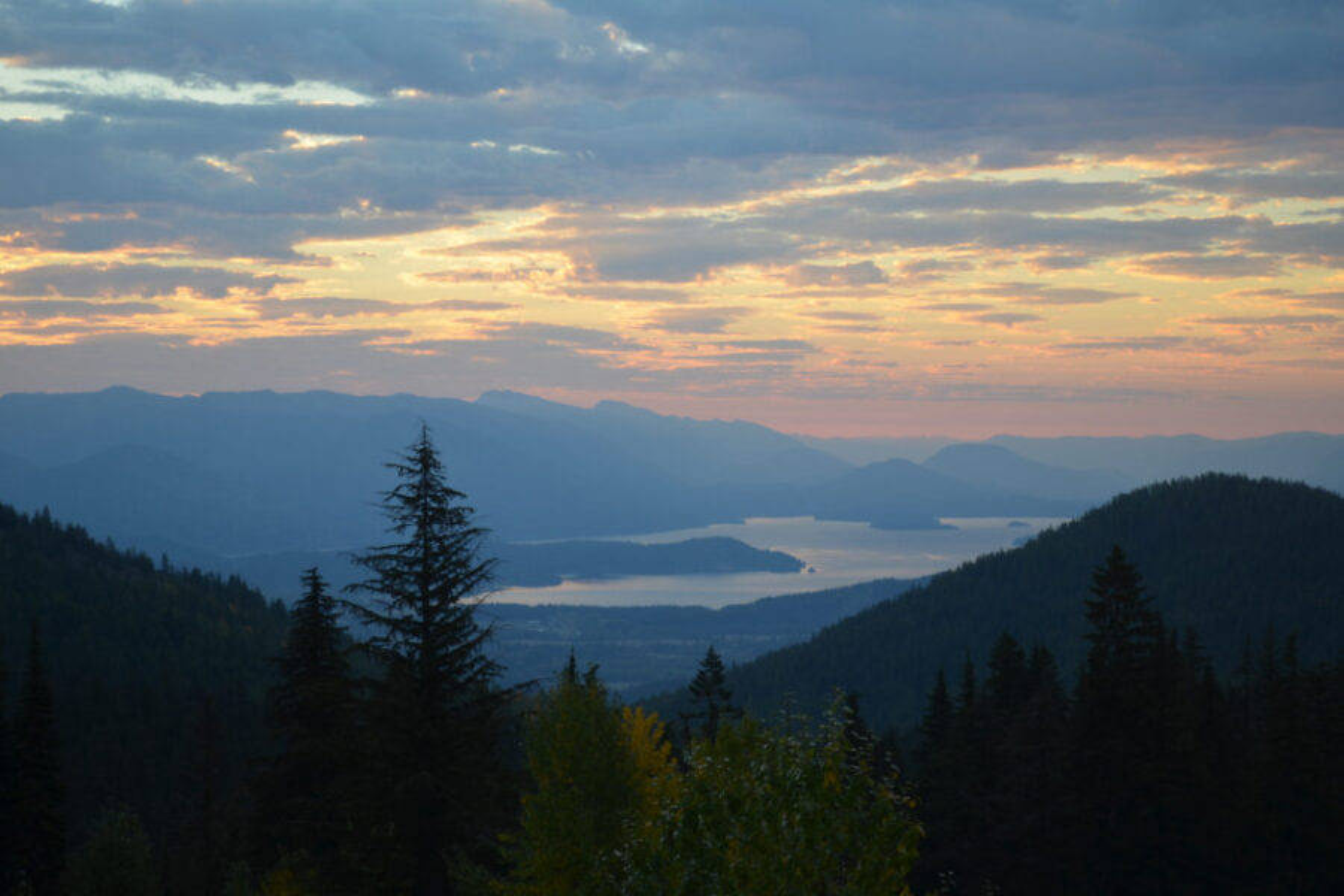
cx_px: 672
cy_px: 448
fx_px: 3080
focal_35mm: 82
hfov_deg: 24.6
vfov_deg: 16.6
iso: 280
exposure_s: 1/125
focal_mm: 55
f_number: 5.6
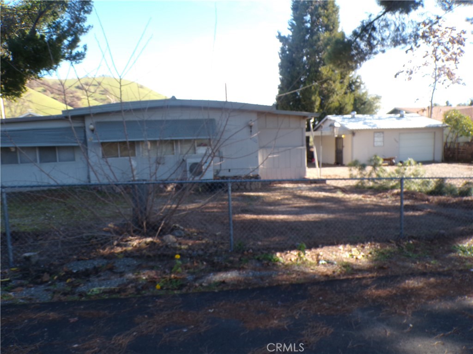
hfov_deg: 71.6
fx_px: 328
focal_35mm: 24
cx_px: 236
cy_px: 177
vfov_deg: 56.8
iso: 100
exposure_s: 1/110
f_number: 4.4
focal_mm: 4.3
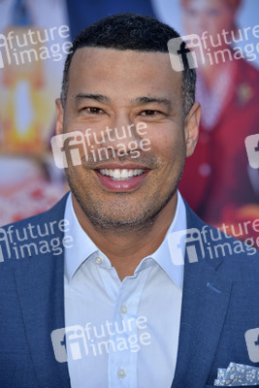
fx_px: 2048
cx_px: 130
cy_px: 194
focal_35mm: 190
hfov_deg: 7.2
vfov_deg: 10.8
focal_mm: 190
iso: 400
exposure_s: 1/250
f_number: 6.3
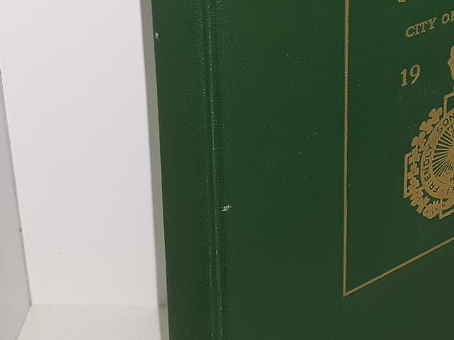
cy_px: 23
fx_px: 1207
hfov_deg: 20.9
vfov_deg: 15.8
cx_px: 409
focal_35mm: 92
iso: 40
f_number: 1.7
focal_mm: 3.7
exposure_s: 1/100
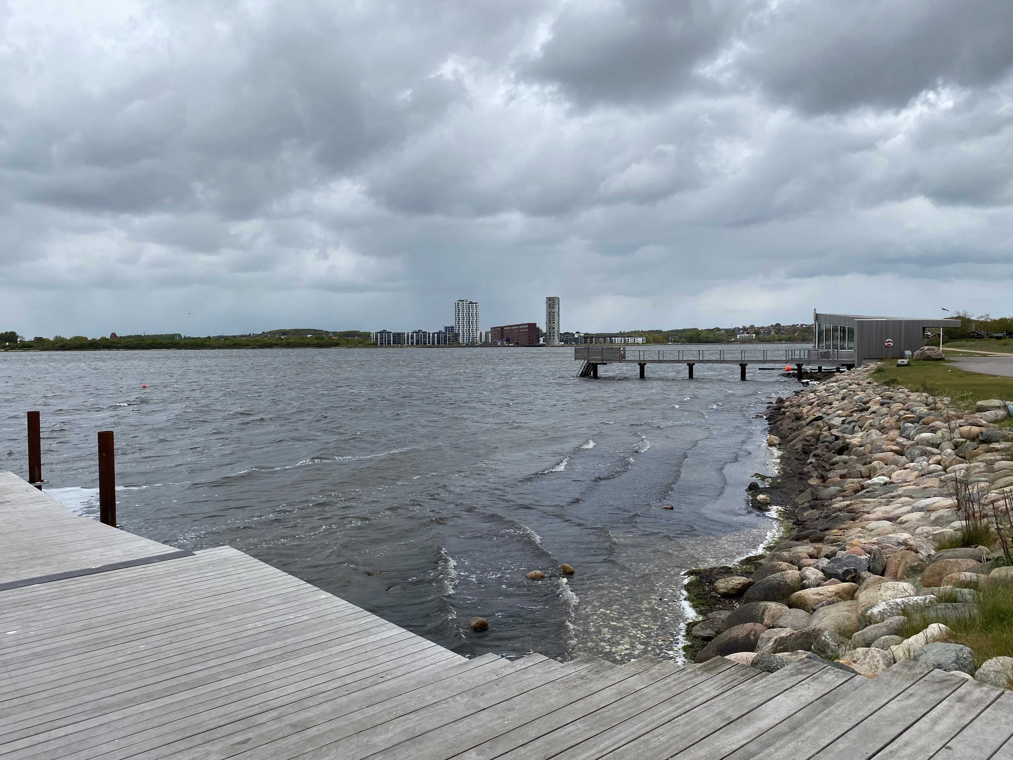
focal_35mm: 26
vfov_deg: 53.1
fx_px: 761
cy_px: 380
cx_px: 506
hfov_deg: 67.3
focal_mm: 4.25
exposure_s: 1/4000
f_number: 1.8
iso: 32
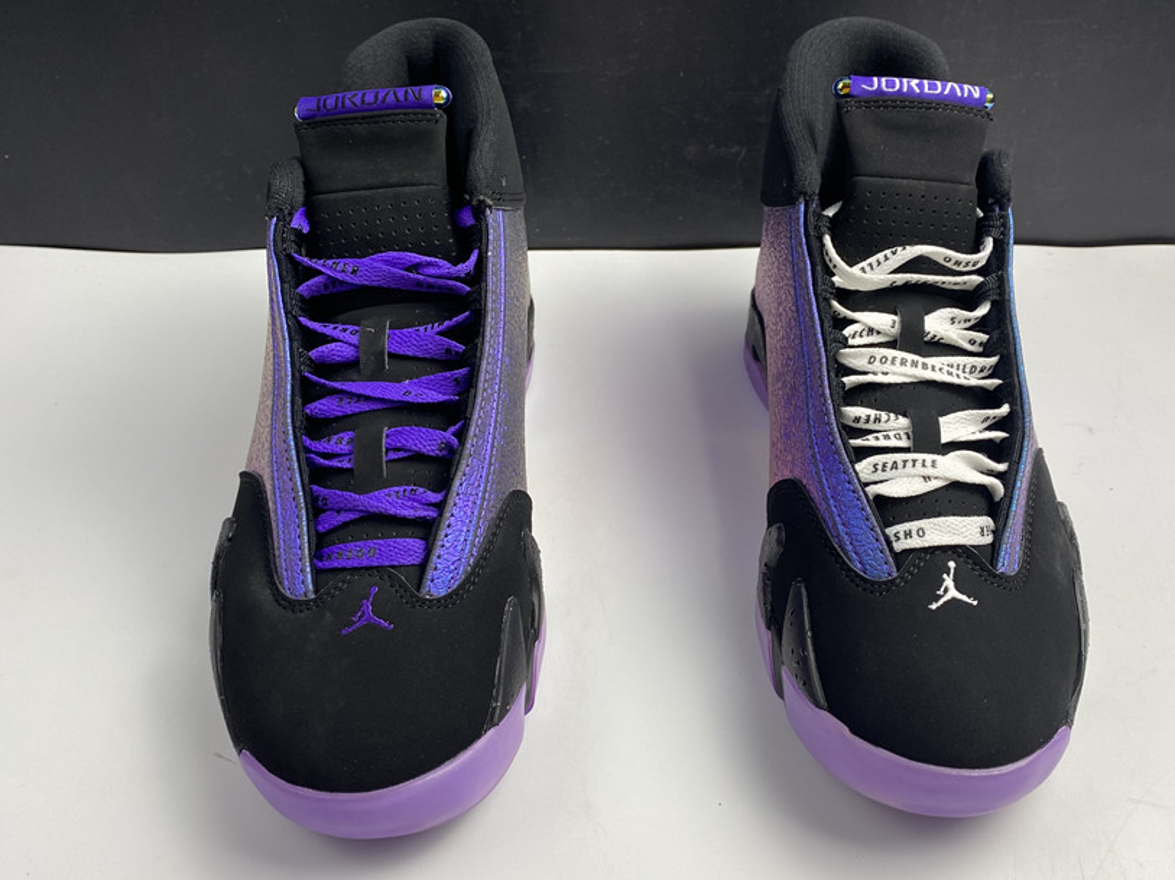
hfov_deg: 56.7
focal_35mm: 32
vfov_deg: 44.1
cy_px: 447
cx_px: 640
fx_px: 1086
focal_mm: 4.25
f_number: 1.8
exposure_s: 1/100
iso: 50
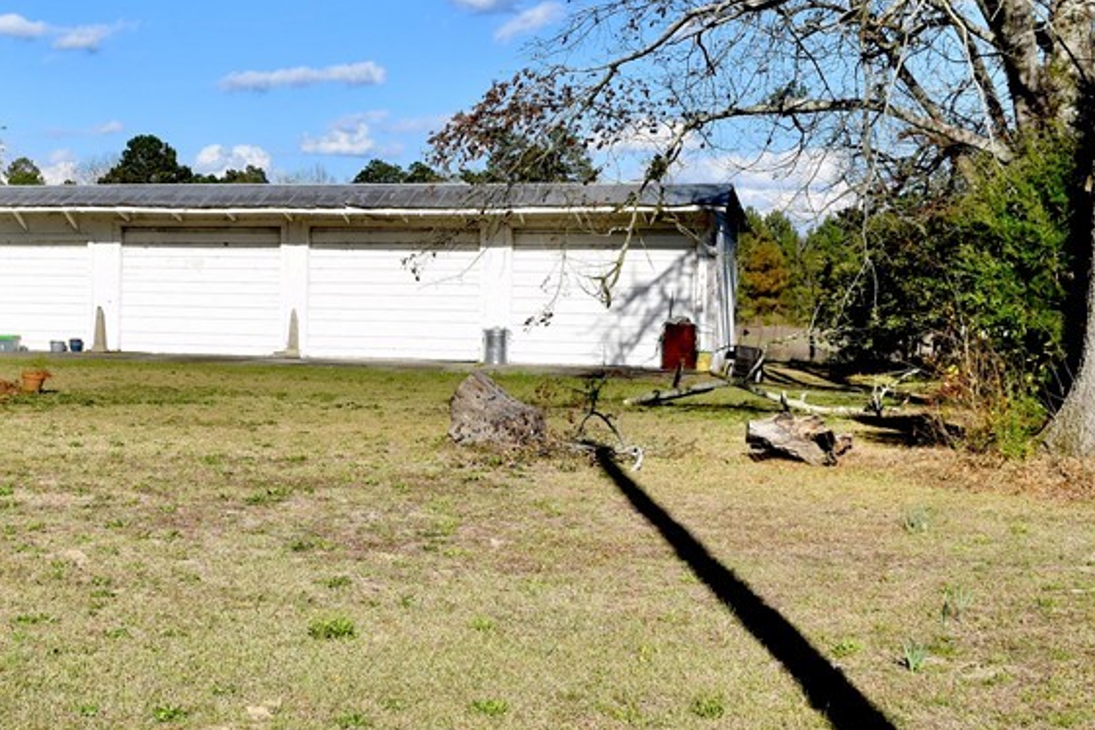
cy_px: 351
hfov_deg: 31.6
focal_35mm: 61
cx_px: 152
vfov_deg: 22.3
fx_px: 1854
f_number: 11
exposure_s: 1/500
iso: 200
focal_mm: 21
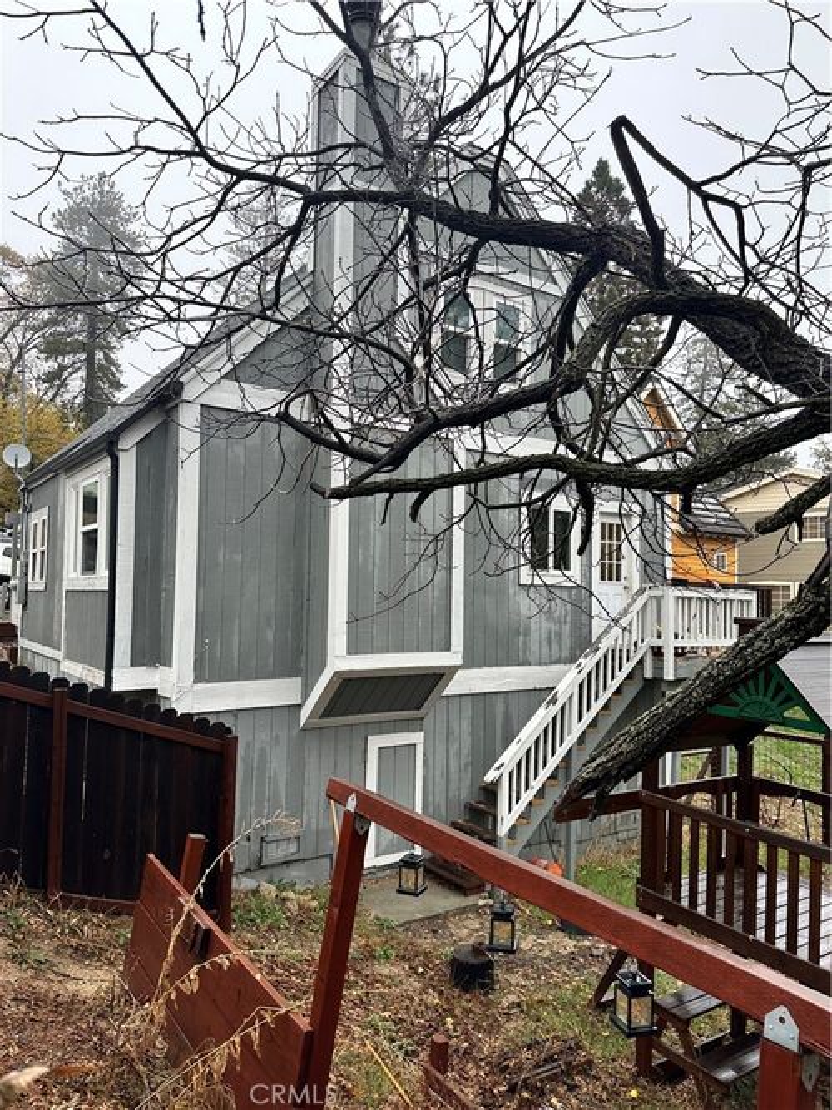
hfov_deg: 56.8
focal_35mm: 24
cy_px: 555
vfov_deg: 71.6
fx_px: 769
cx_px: 416
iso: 80
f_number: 1.78
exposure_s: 1/237
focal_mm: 6.86
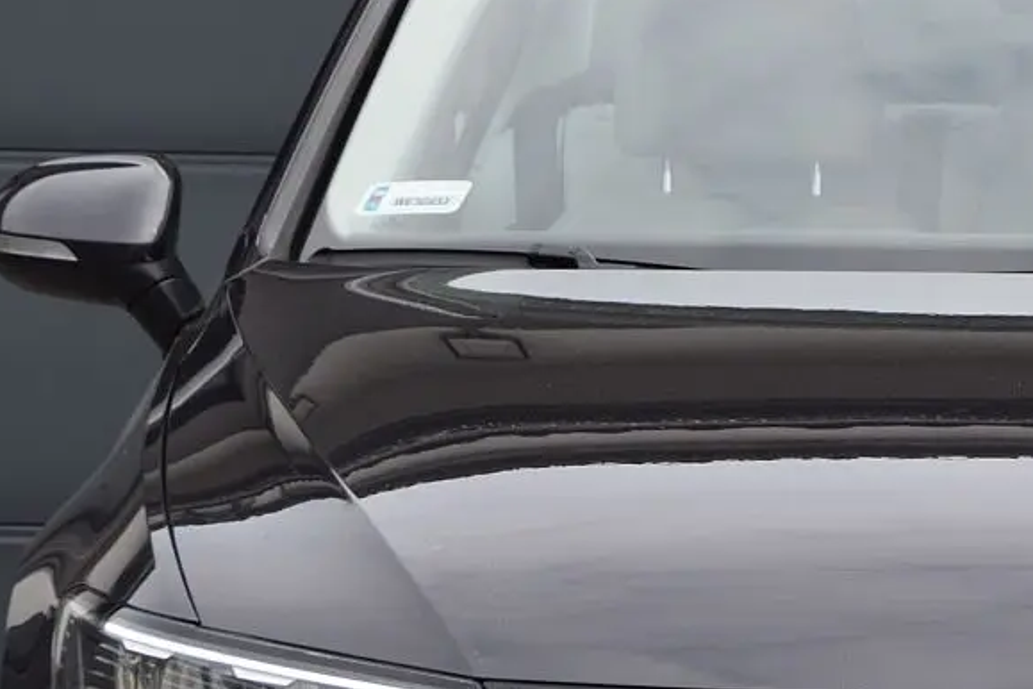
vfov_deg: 3.5
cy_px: 653
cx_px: 1095
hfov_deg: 5.3
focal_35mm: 388
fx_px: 11133
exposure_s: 1/500
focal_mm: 78
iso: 320
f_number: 5.6
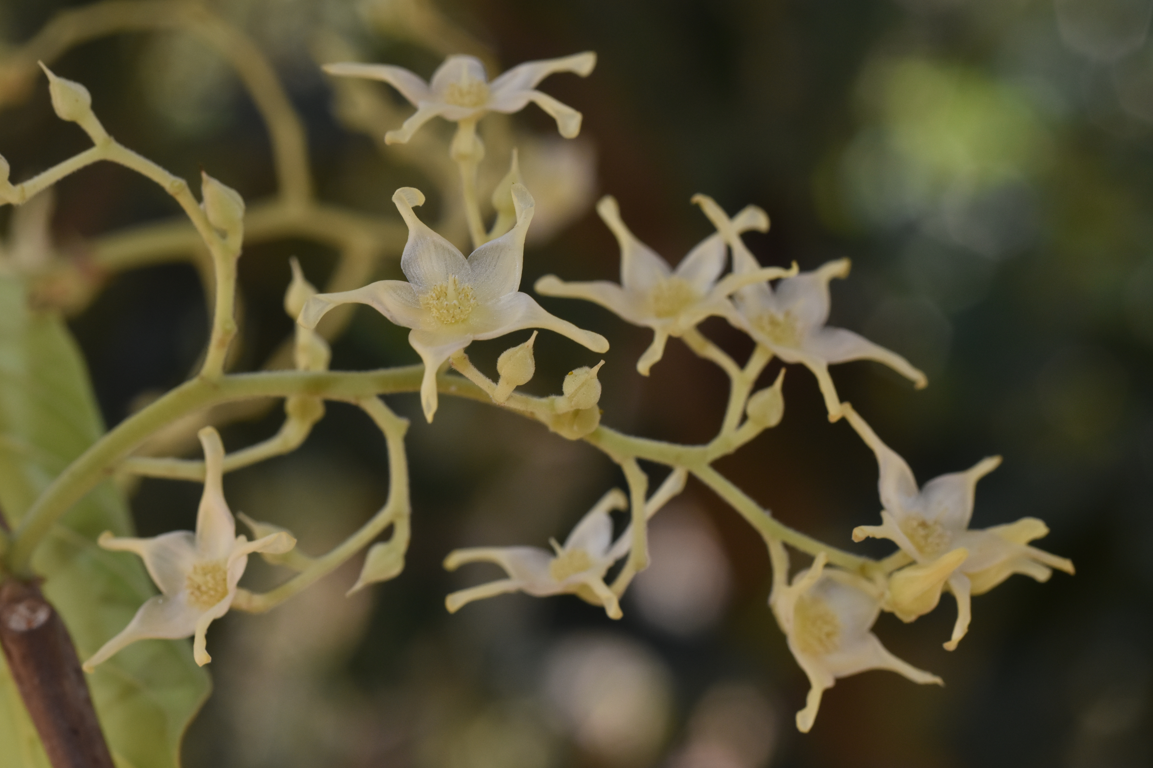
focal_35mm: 91
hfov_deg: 22.4
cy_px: 387
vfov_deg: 15.0
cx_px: 570
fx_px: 2914
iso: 800
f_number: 14
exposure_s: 1/200
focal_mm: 60
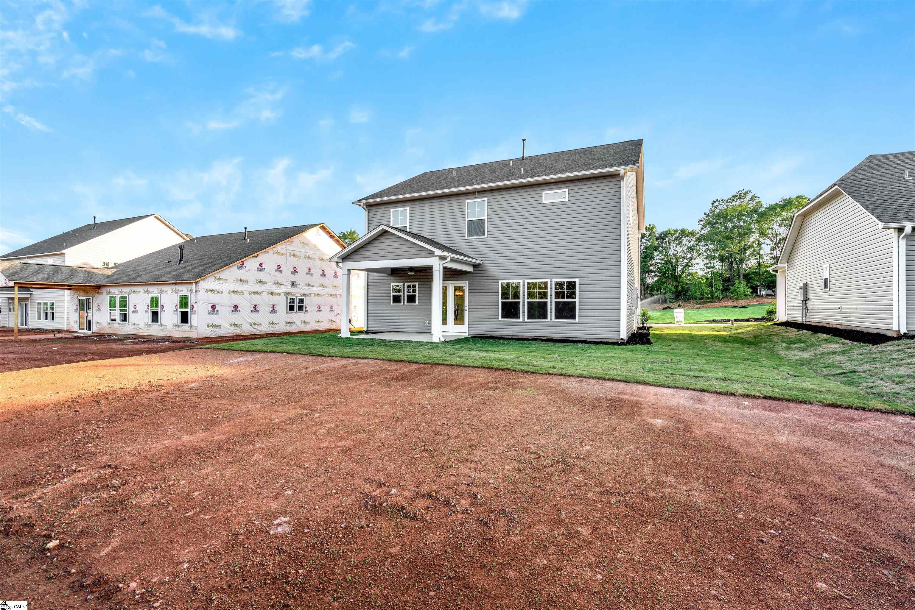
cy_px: 305
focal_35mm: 16
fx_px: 407
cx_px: 458
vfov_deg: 73.8
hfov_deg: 96.7
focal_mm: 16
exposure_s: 1/125
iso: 160
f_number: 9
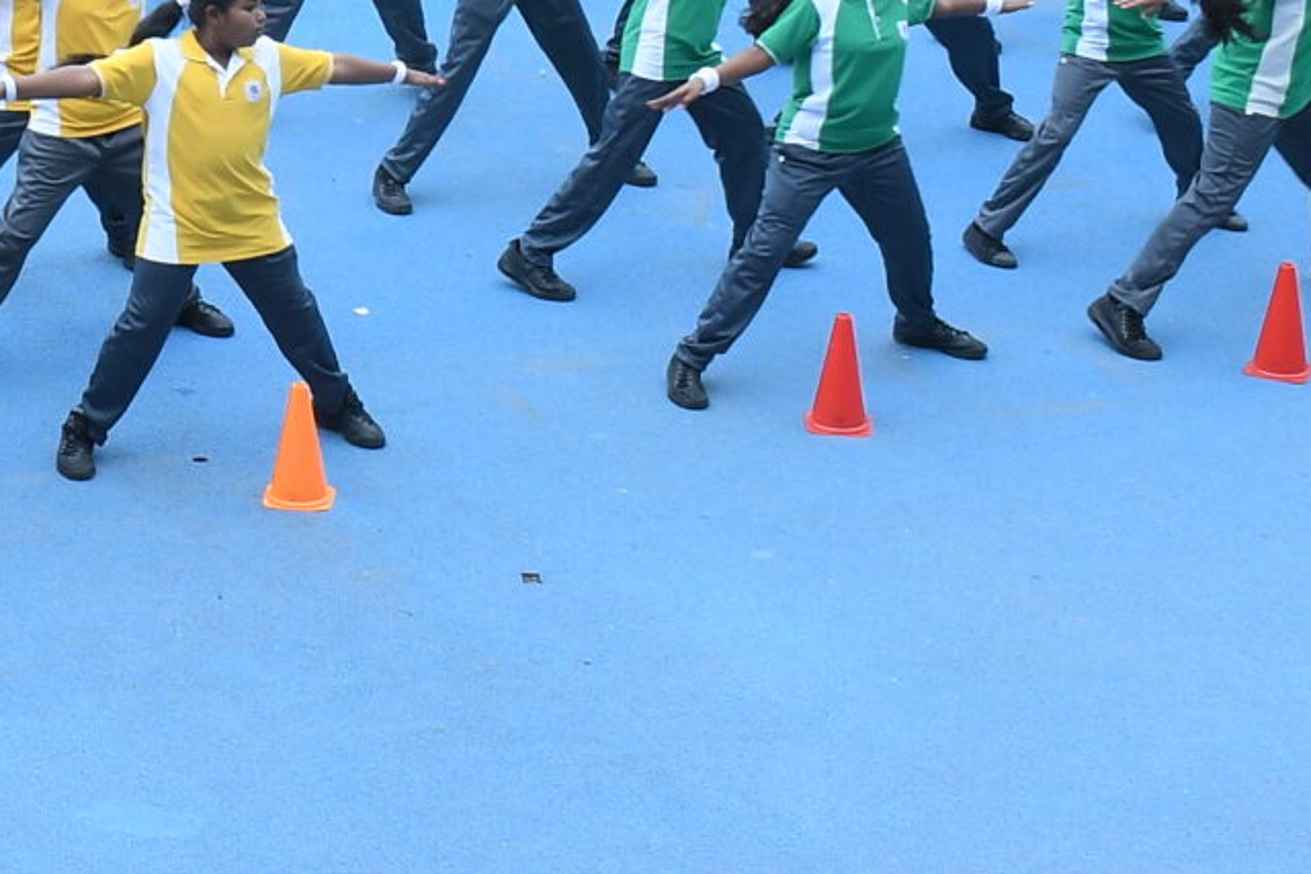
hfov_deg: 14.8
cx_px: -455
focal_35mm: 132
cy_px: -316
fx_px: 4808
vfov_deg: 10.1
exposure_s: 1/125
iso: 400
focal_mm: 22
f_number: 8
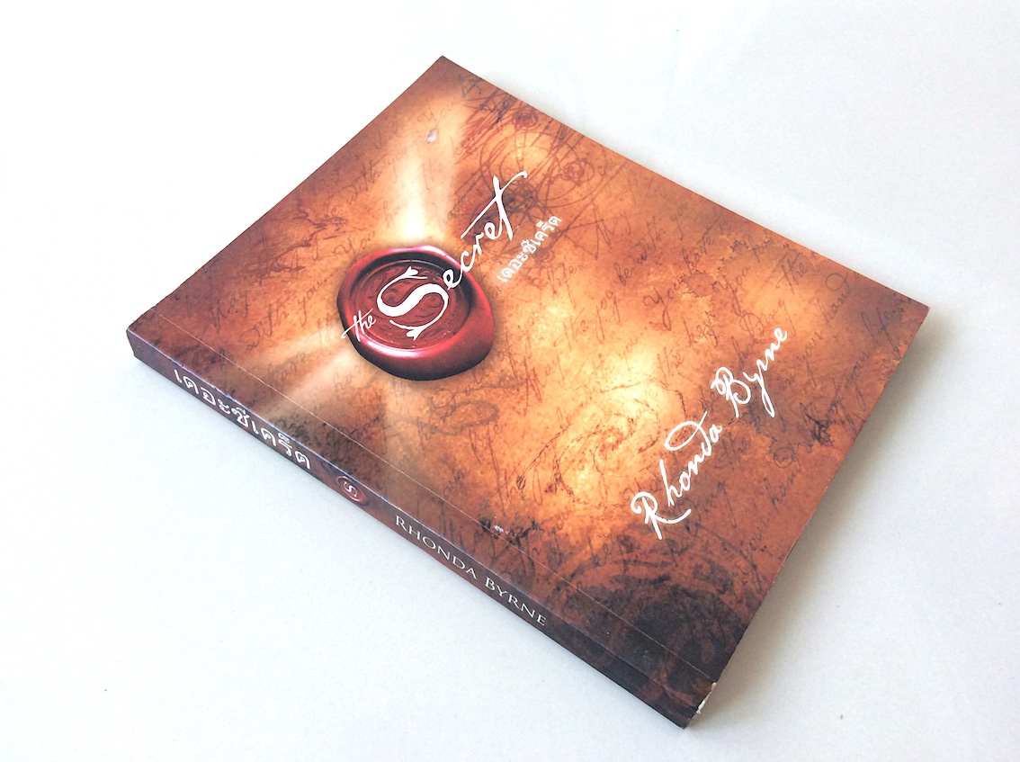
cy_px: 381
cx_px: 510
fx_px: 942
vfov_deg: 44.1
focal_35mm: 32
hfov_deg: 56.9
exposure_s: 1/100
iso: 64
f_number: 2.4
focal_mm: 3.3
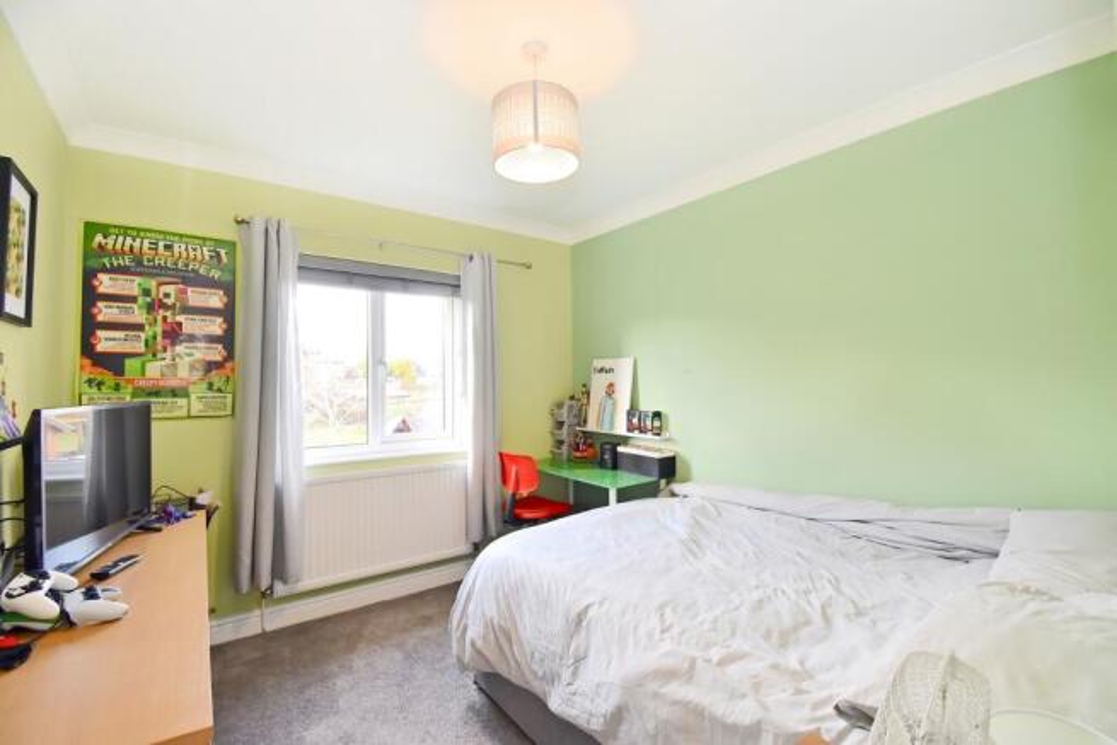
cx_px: 558
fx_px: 465
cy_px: 372
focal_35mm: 15
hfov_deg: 100.4
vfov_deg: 77.4
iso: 800
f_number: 9
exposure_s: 1/30
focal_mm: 10
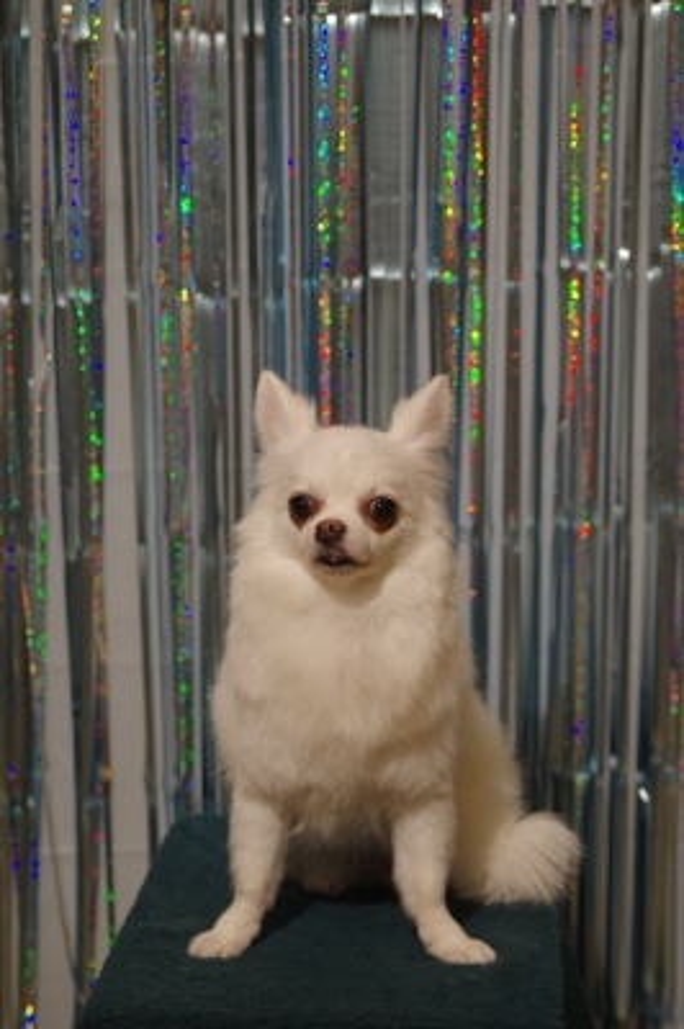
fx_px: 2341
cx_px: 342
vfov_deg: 24.8
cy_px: 514
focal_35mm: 82
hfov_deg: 16.6
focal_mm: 55
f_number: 3.5
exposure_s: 1/200
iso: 320
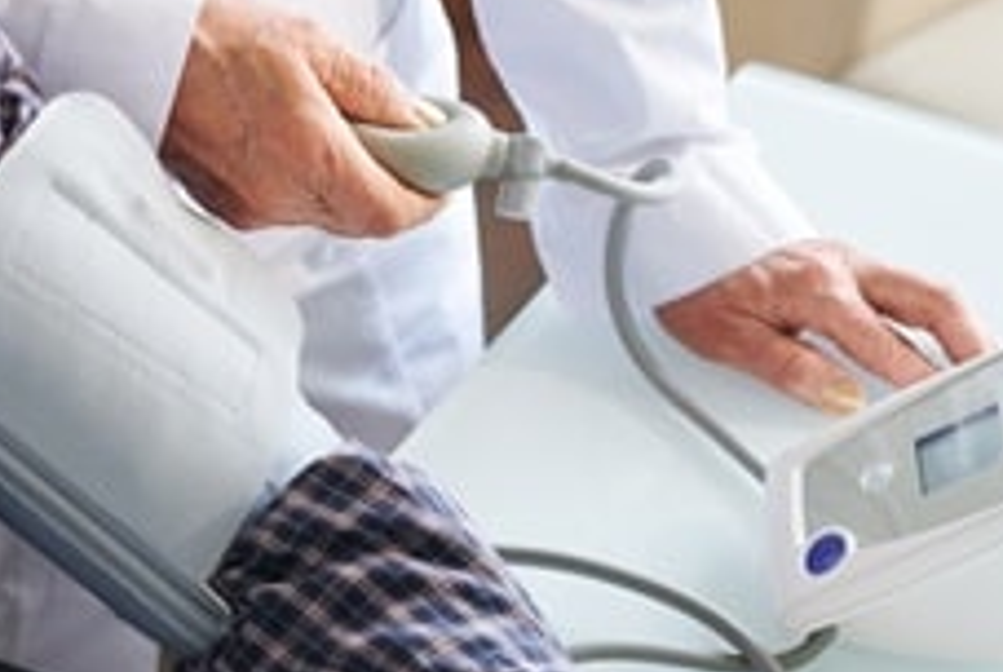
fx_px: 3682
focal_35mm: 132
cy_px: 725
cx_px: 239
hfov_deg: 15.4
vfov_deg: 10.3
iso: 640
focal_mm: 50
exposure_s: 1/160
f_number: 3.5
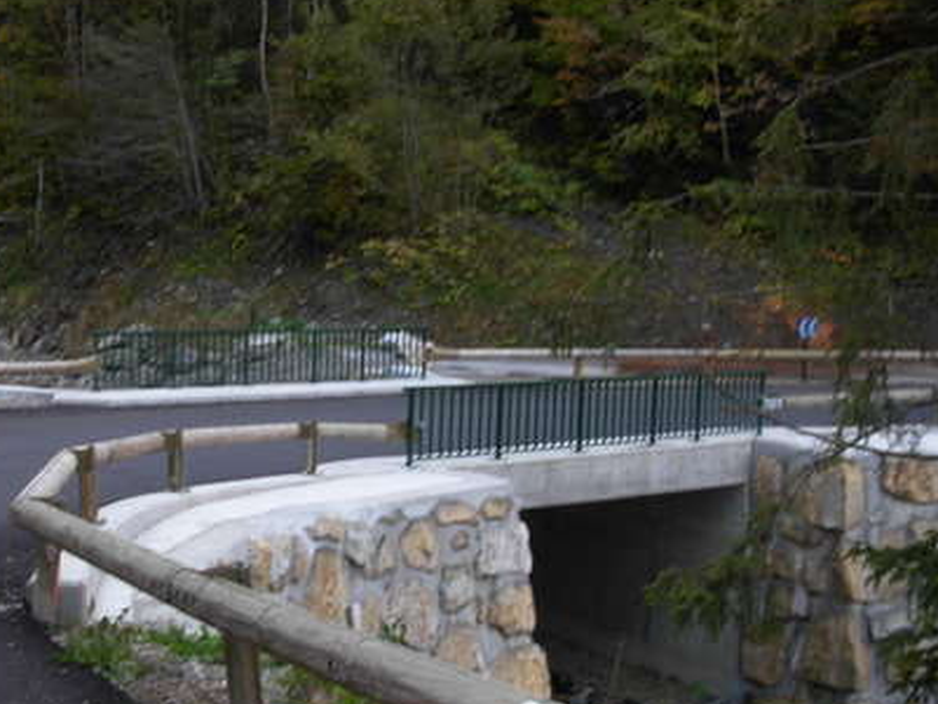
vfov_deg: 25.7
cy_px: 364
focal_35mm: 57
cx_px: 298
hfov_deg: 33.4
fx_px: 1545
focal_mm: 6.3
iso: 79
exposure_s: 1/32.9
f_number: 2.9
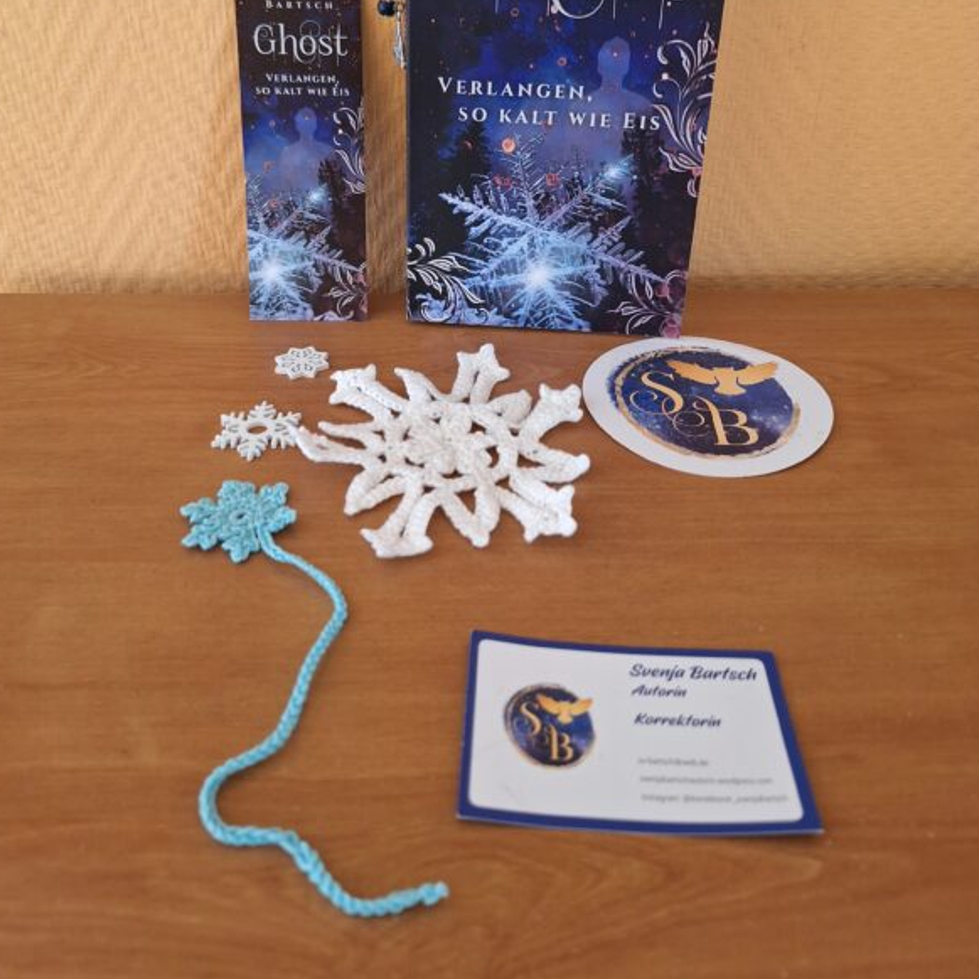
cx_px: 485
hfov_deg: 57.3
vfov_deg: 56.2
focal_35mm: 28
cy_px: 335
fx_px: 896
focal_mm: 5.54
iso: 200
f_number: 1.8
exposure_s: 1/33
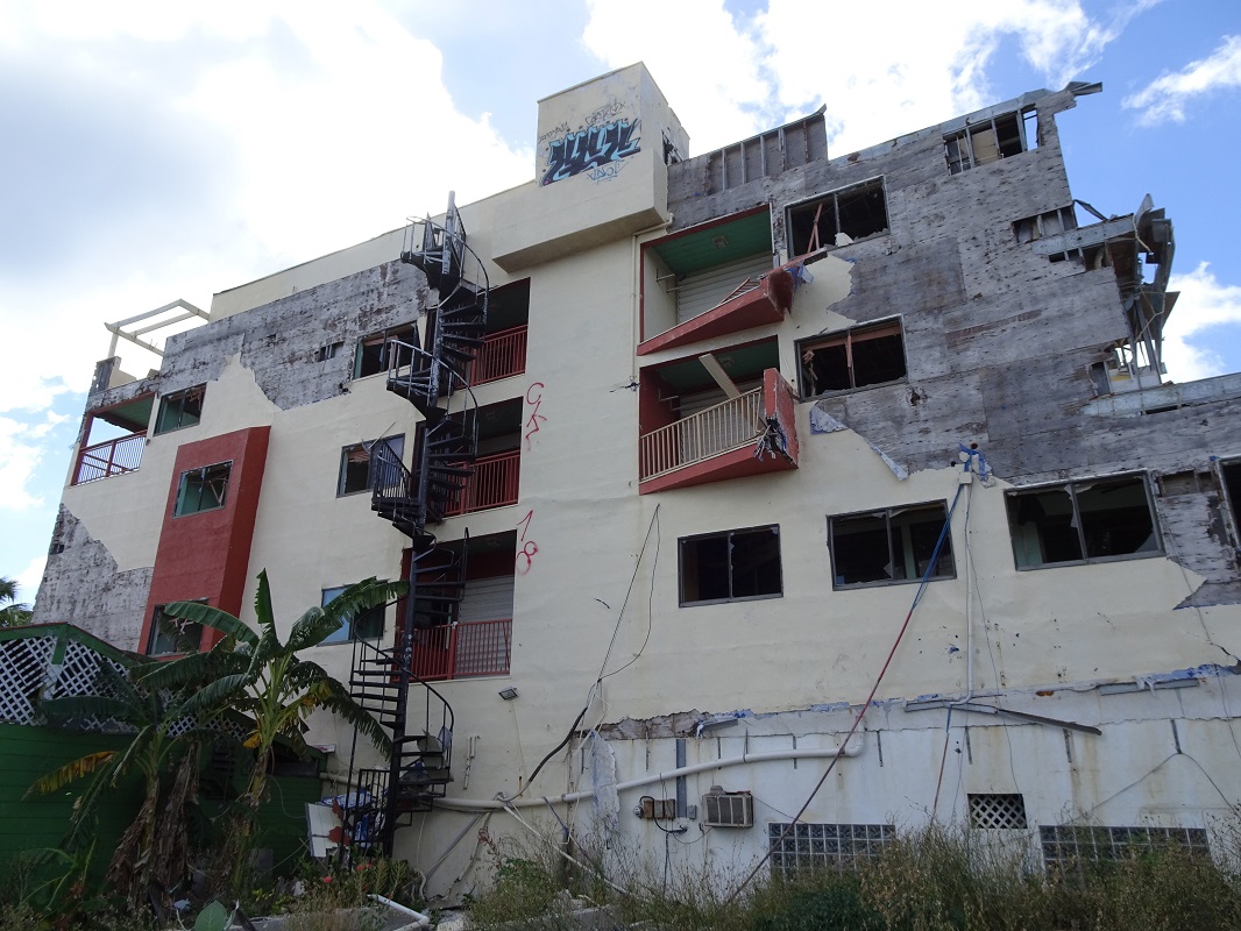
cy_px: 466
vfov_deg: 56.8
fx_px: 861
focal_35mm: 24
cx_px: 620
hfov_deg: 71.6
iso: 80
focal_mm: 4.1
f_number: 3.5
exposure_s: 1/500
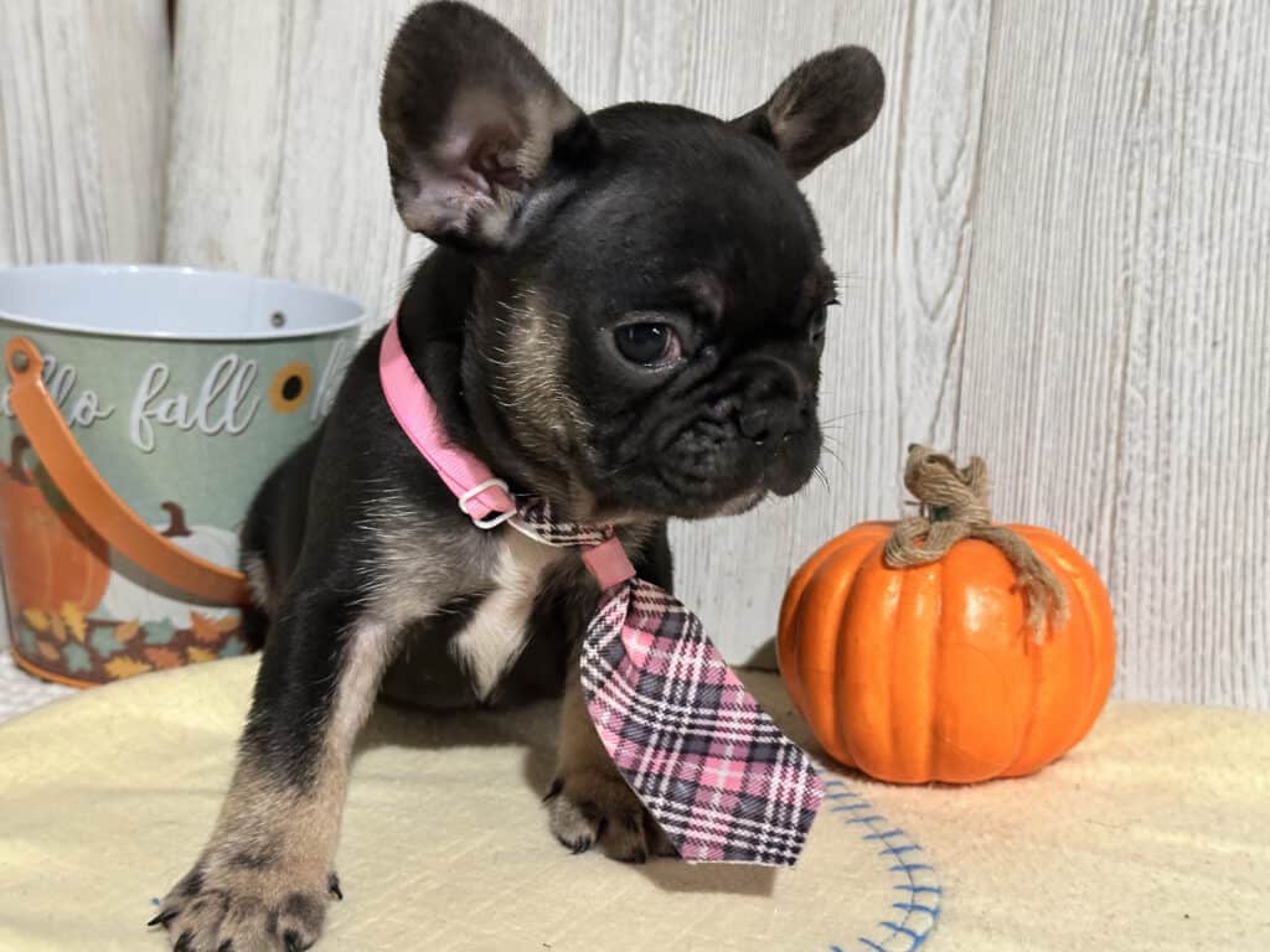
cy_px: 476
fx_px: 1761
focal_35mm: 48
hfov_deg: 39.7
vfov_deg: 30.3
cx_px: 635
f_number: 1.78
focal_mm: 6.86
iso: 500
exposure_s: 1/30
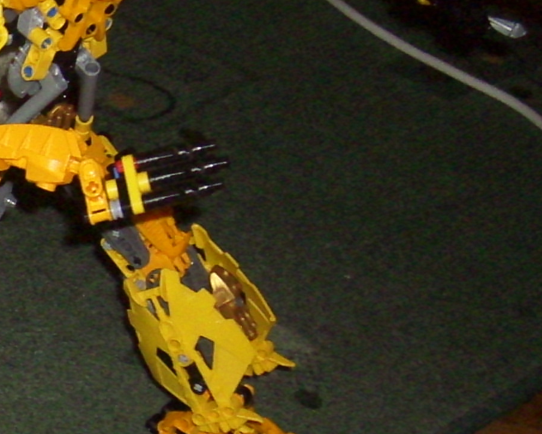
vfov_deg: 14.5
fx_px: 1700
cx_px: -314
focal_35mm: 106
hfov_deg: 16.3
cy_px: 266
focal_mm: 5.99
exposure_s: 1/30
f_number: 7.1
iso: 200
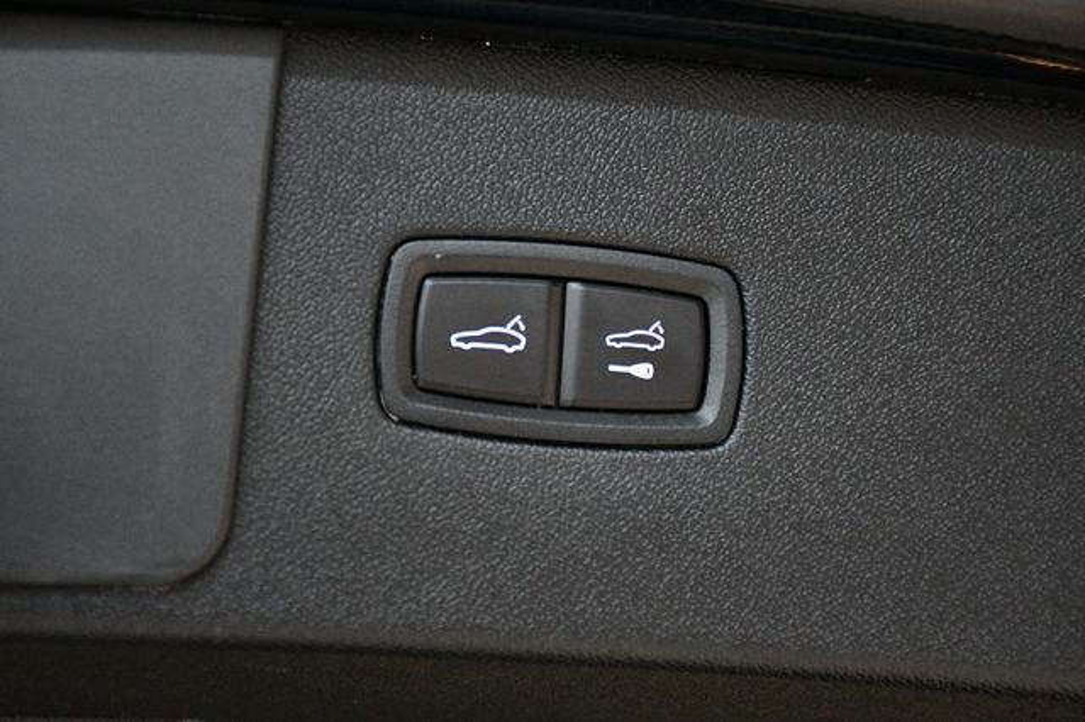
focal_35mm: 84
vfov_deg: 16.2
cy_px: 361
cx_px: 542
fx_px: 2530
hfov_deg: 24.2
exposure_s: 1/60
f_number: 4.8
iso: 4500
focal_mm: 56
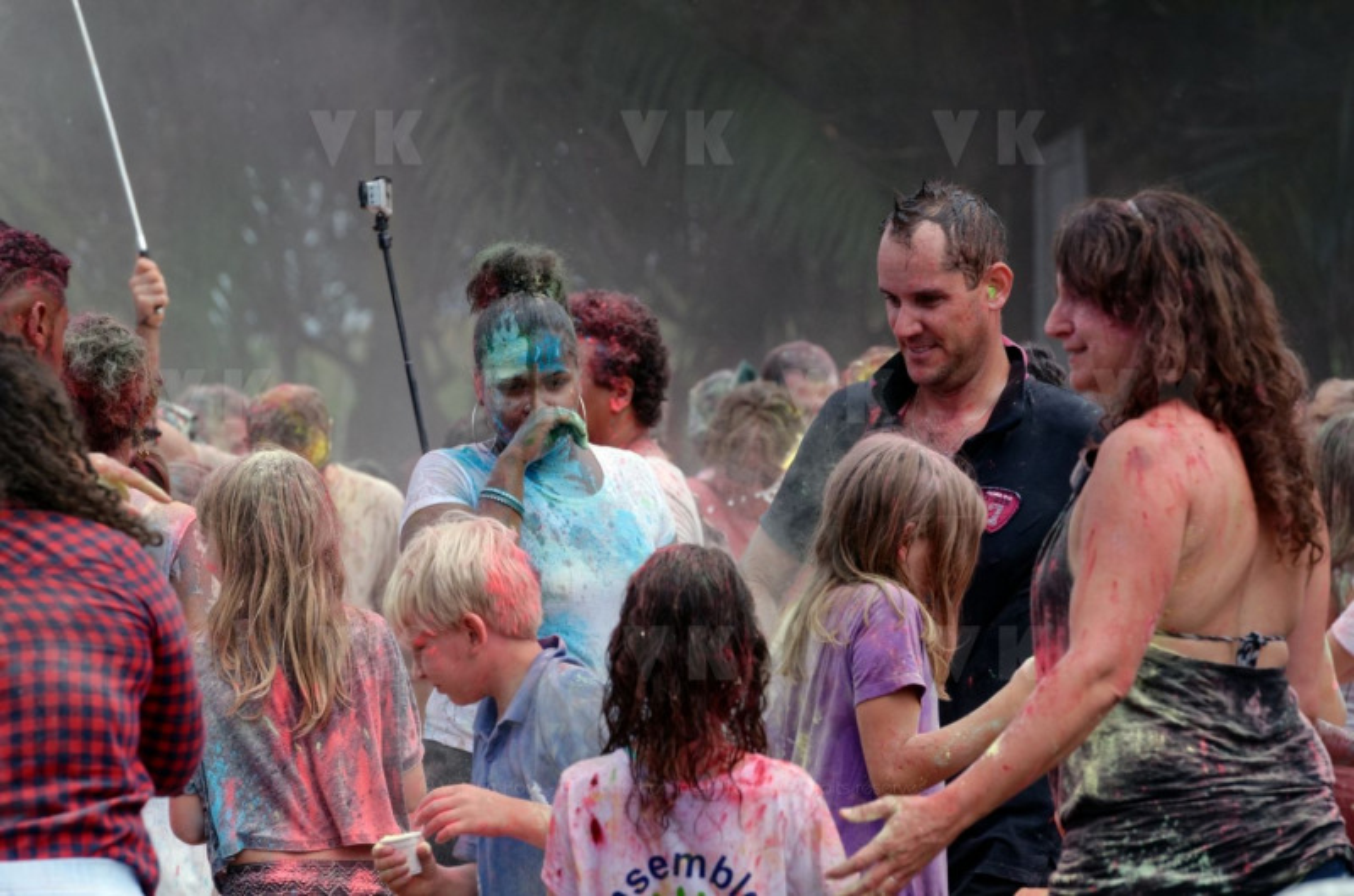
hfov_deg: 6.9
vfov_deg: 4.6
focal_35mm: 300
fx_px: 11261
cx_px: 677
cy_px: 448
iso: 200
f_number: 8
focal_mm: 200
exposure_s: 1/500
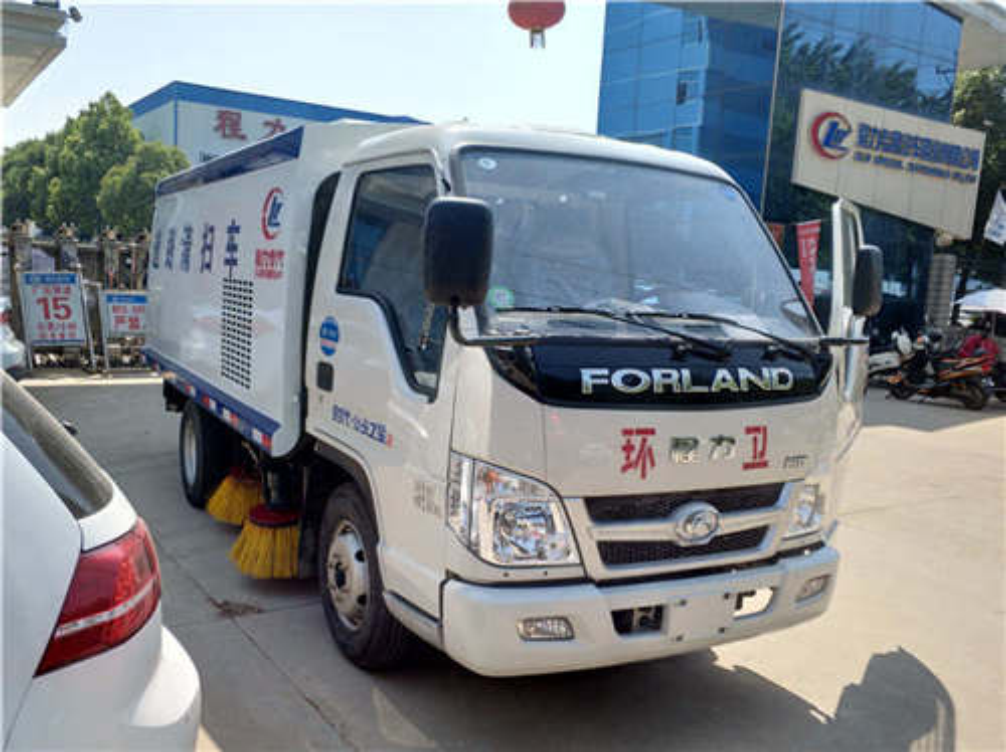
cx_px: 503
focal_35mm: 22
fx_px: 639
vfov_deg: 61.0
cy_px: 376
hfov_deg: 76.4
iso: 78
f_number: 2
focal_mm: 3.79
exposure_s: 1/1367
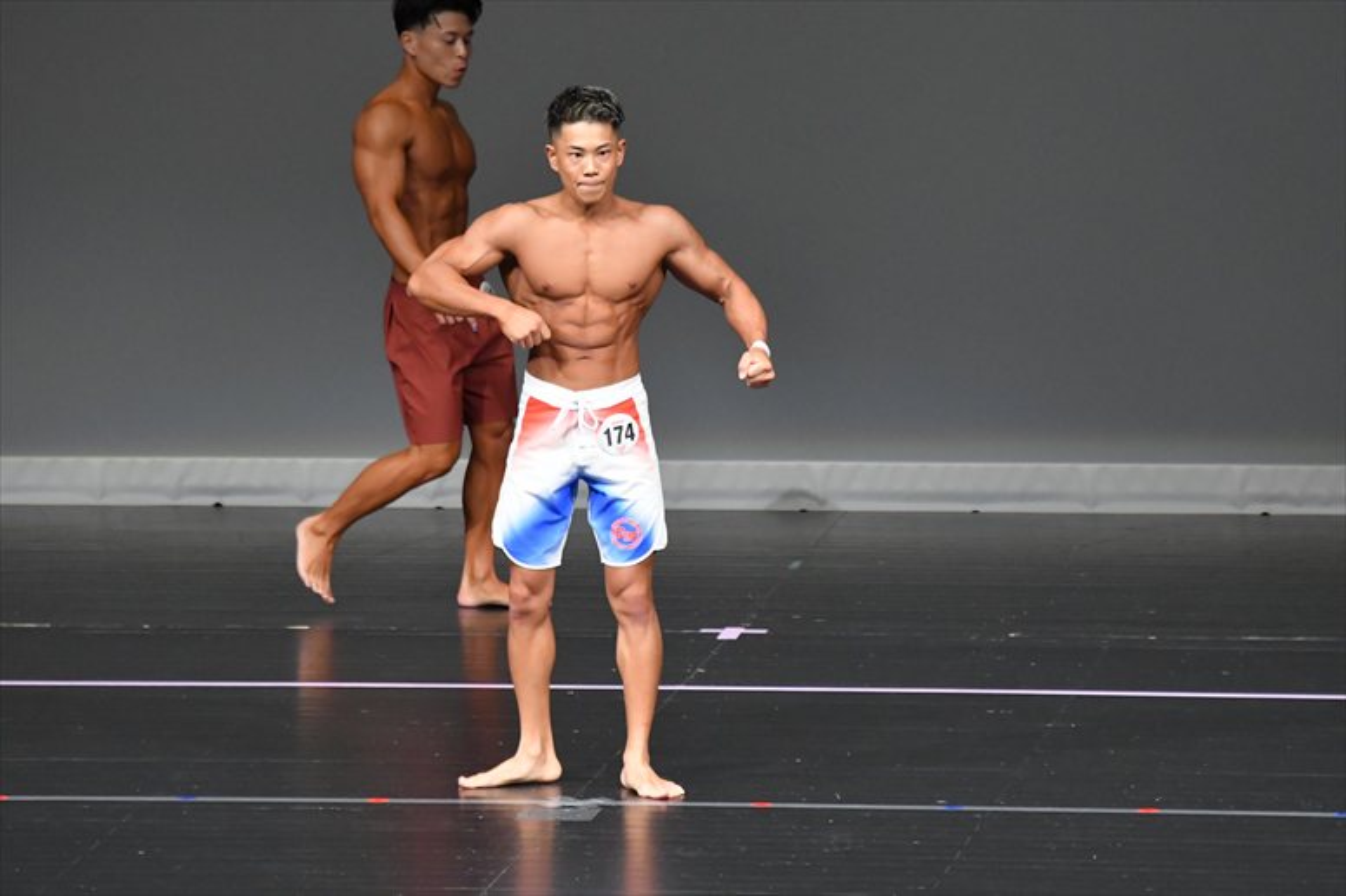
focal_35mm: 345
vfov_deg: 4.0
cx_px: 673
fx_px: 12893
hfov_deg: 6.0
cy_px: 448
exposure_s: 1/400
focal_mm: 230
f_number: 5.6
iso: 5000
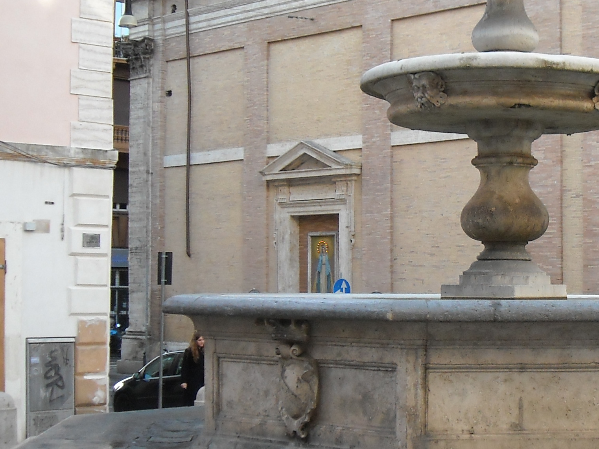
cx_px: 518
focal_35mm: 75
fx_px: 1298
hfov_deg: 25.3
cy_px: 276
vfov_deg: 19.6
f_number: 2.8
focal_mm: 5.7
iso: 161
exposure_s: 1/239
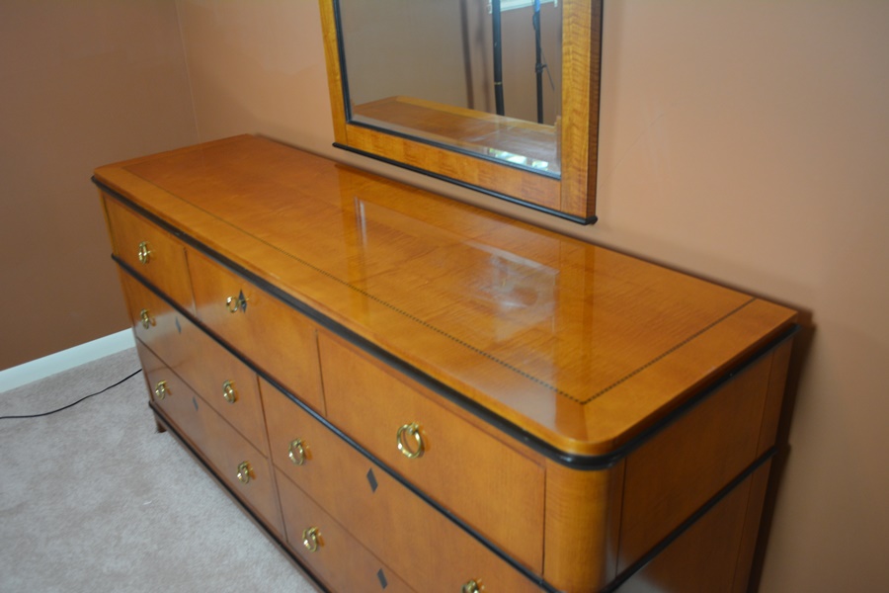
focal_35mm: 30
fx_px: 741
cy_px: 296
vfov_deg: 43.6
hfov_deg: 61.9
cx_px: 444
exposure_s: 1/30
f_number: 3.8
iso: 800
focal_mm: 20
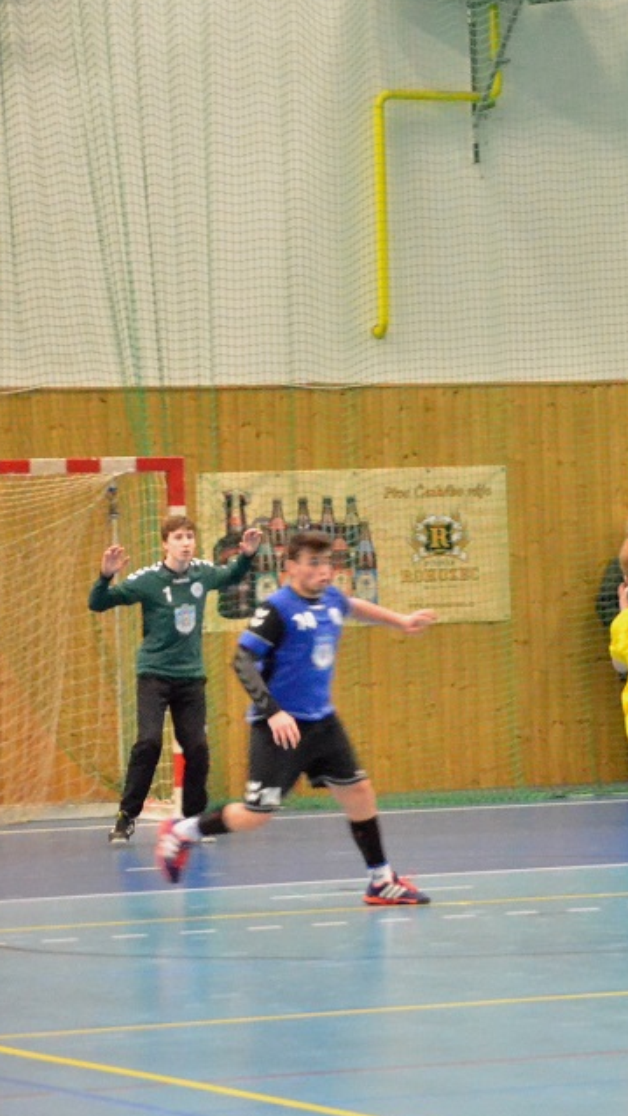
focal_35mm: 236
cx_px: 997
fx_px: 6985
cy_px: 535
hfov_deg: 5.1
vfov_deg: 9.1
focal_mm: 80
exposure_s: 1/125
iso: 6400
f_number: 5.6
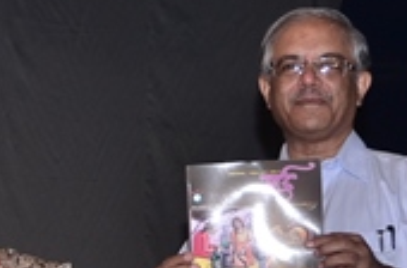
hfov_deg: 10.6
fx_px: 2073
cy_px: 368
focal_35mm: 184
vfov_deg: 7.3
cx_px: -285
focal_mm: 26
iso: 250
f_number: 5.6
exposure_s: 1/125
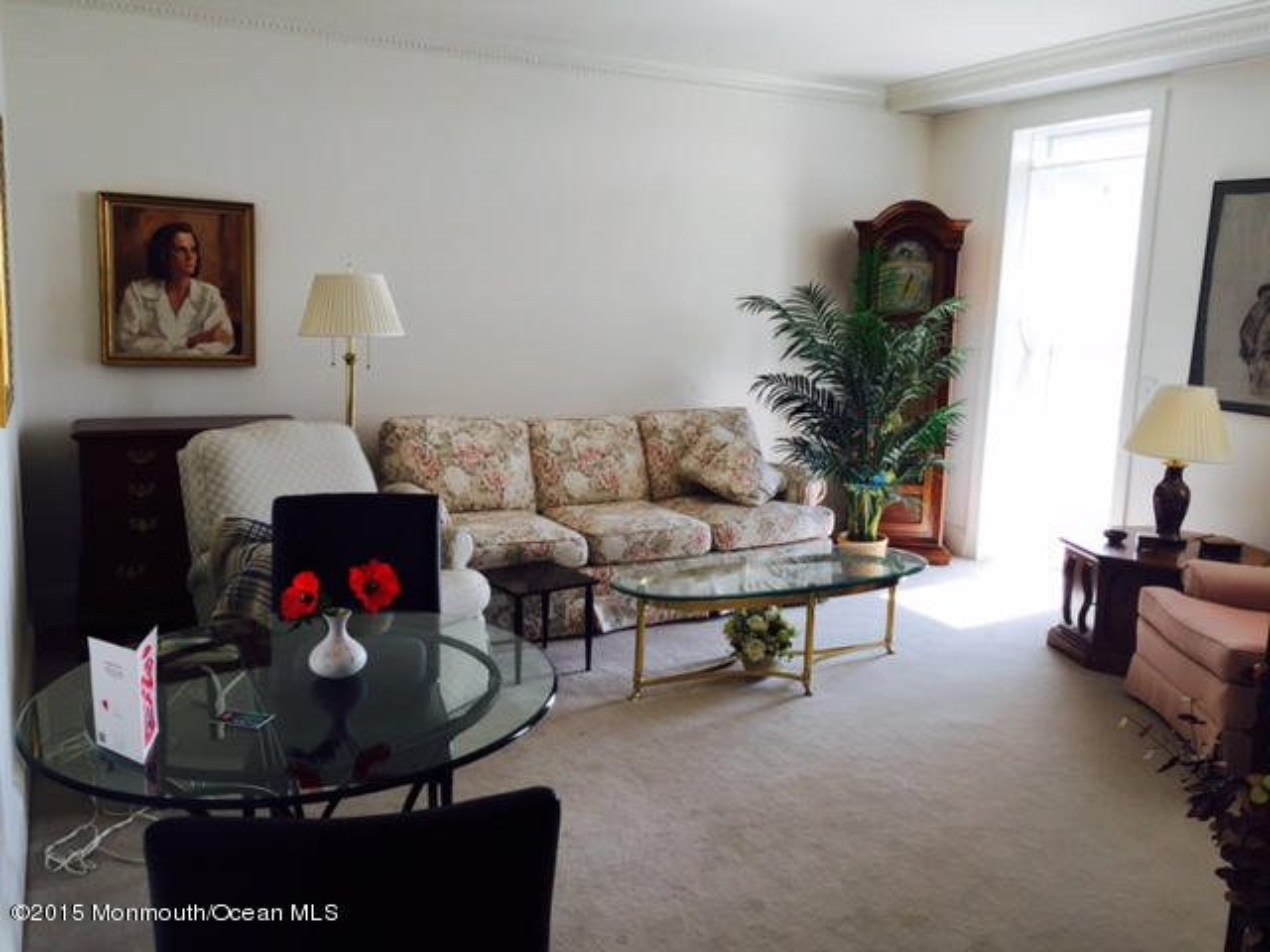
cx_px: 635
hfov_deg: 61.7
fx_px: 1064
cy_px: 476
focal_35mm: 29
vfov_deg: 48.2
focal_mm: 4.15
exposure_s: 1/120
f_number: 2.2
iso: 32
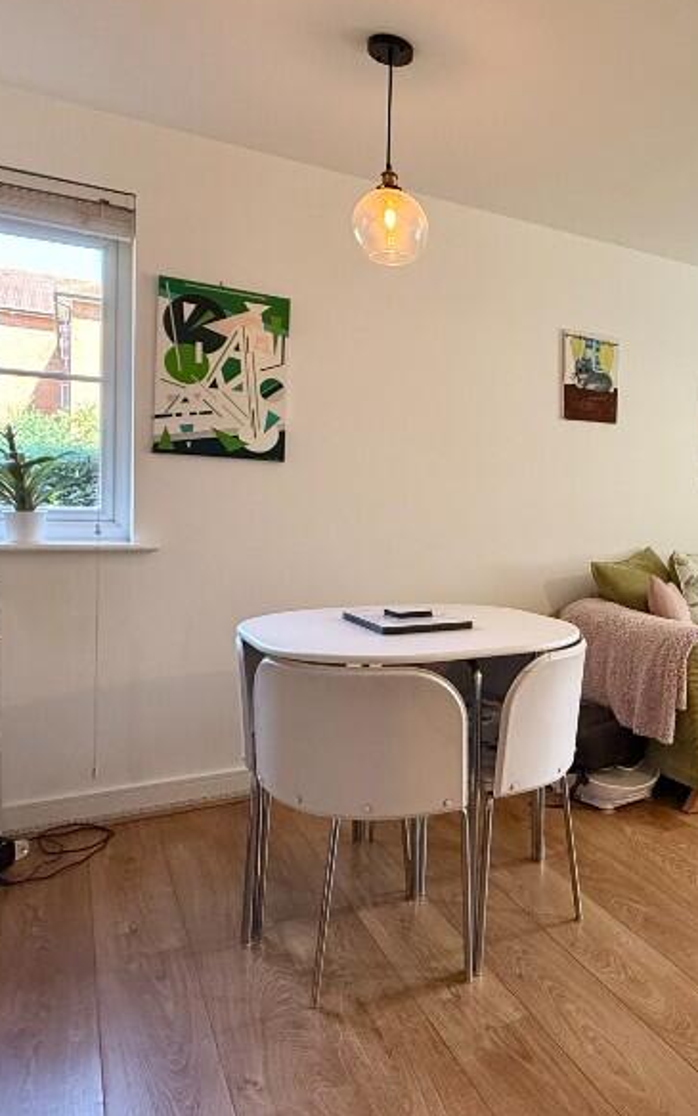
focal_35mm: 26
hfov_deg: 44.3
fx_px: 791
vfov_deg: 70.3
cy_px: 524
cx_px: 599
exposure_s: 1/100
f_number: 2.2
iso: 250
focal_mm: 2.22
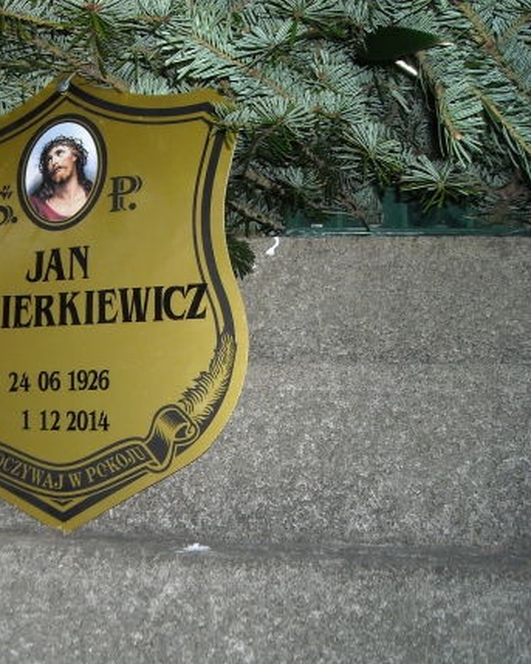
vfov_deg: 36.7
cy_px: 322
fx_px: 1002
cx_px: 85
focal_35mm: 51
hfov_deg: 28.8
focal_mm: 5.7
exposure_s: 1/60
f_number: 2.8
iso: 200
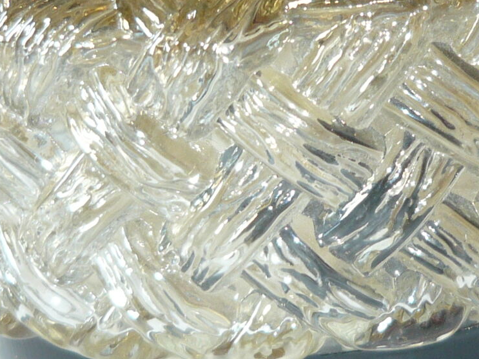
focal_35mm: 112
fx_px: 1550
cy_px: 163
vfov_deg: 13.2
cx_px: 310
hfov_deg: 17.5
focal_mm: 5.5
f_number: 2.8
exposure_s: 1/40
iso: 100
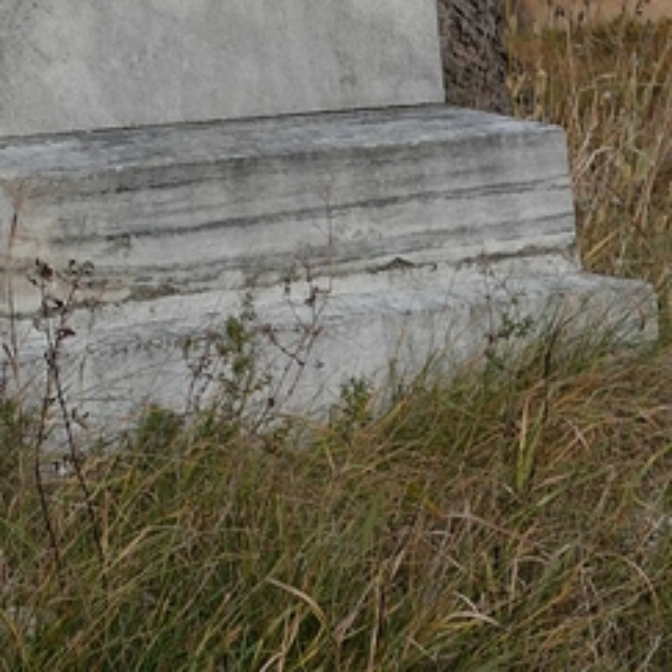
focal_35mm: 147
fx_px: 3229
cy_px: -578
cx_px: -115
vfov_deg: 11.0
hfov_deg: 11.7
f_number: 5.6
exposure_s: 1/125
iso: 125
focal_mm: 15.59
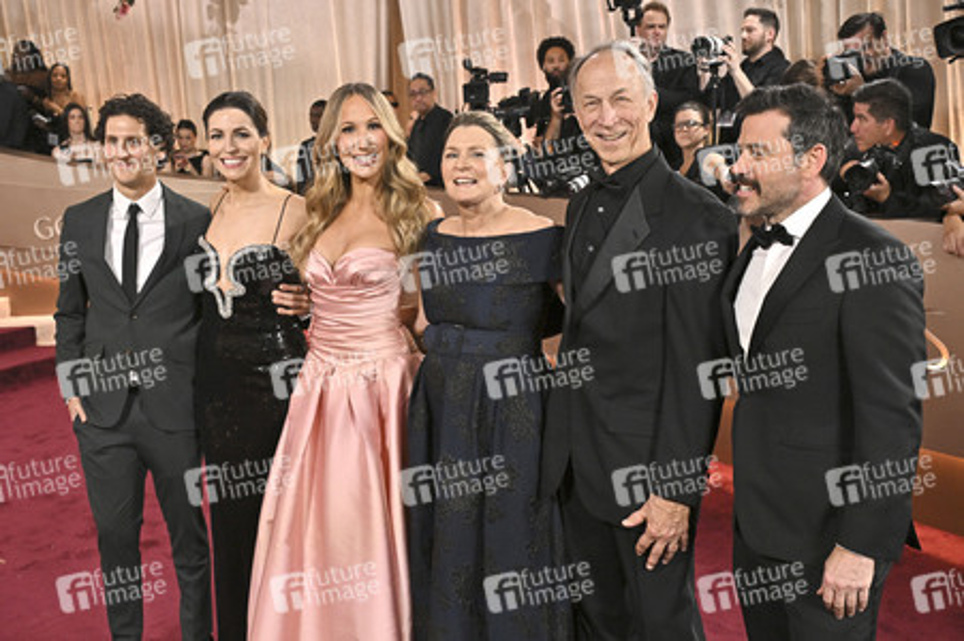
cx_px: 482
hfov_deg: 54.5
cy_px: 320
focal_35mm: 35
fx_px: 937
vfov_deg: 37.8
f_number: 5.6
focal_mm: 35
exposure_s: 1/320
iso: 2500
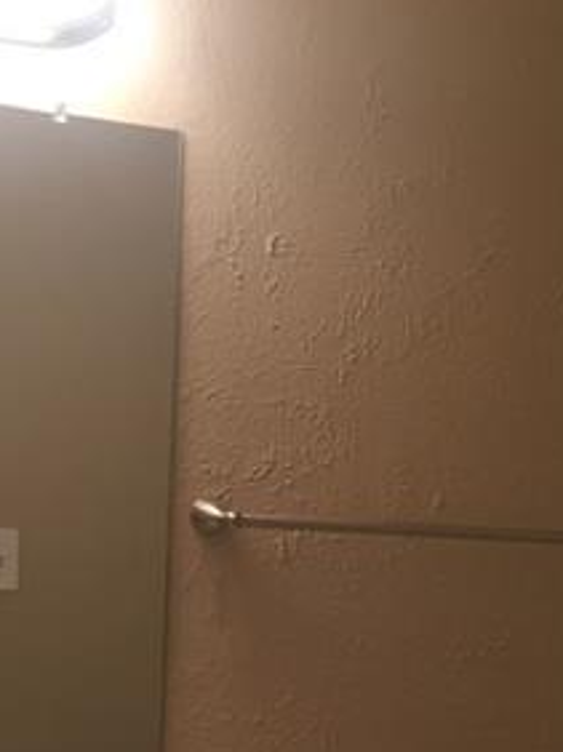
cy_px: 784
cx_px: 296
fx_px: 1716
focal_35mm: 79
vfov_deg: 23.5
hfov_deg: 18.6
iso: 64
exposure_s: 1/30
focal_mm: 4.15
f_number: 2.2
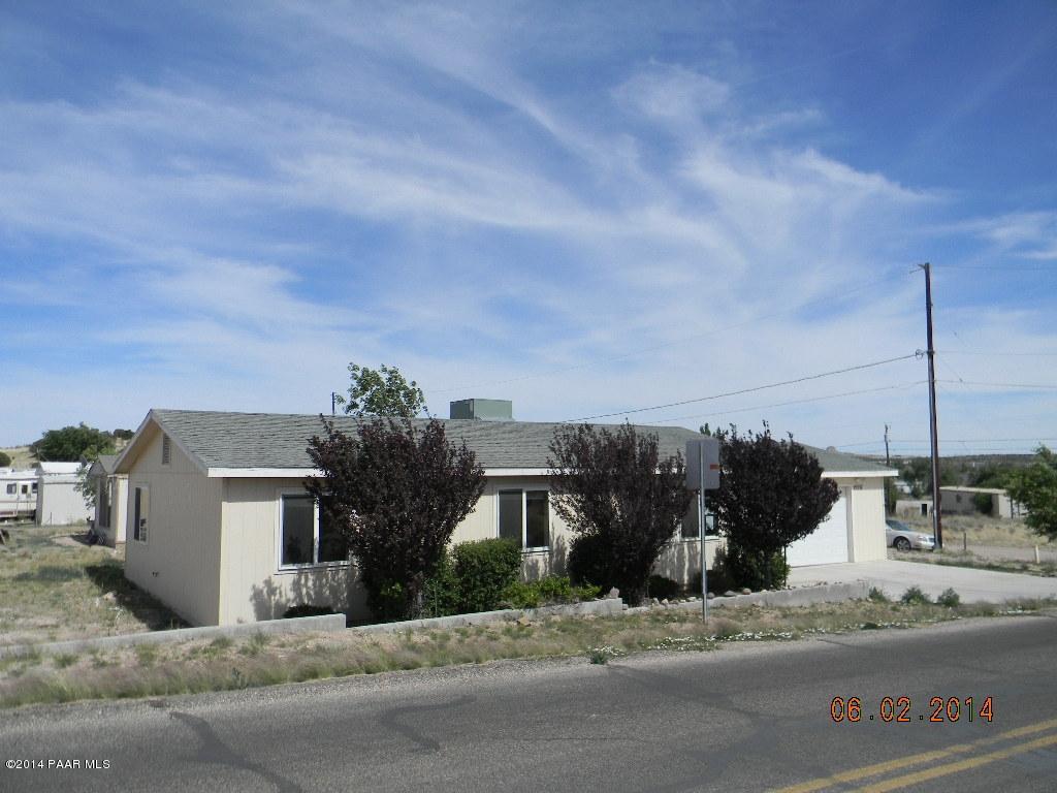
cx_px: 528
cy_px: 396
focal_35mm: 28
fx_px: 855
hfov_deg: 63.4
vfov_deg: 49.7
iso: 80
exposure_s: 1/370
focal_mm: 5
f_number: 7
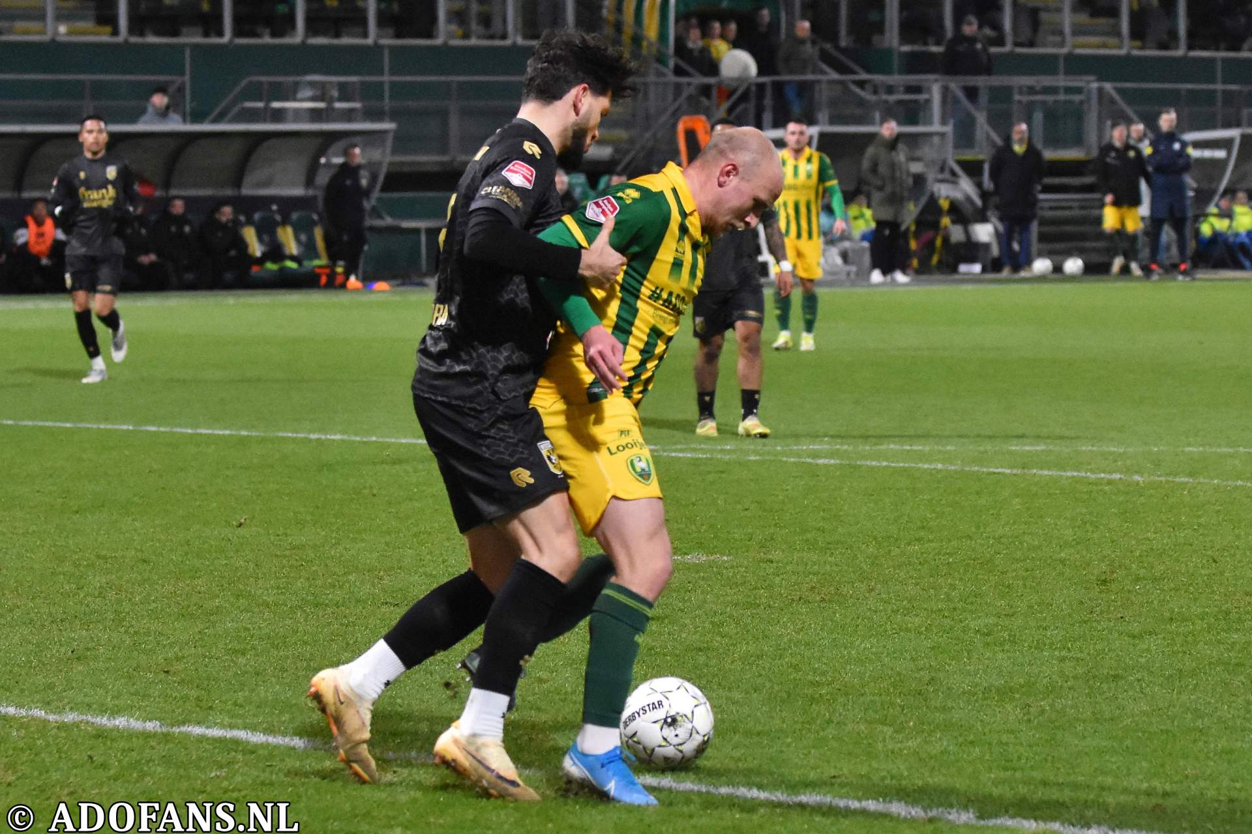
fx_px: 3651
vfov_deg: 13.0
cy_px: 417
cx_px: 626
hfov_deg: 19.5
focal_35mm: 105
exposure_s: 1/640
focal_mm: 70
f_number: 2.8
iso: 4000
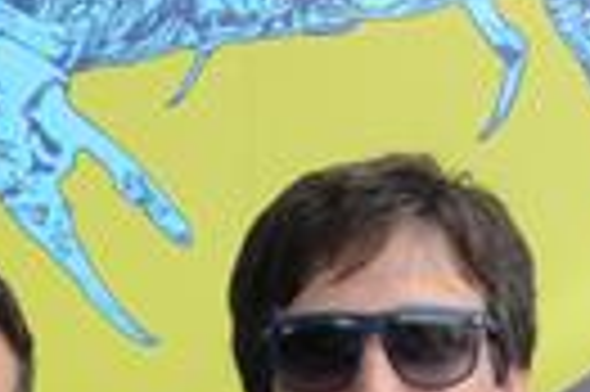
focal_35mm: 189
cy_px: 854
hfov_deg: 10.9
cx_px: 396
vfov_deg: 6.9
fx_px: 3094
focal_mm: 28
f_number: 10
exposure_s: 1/200
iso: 800
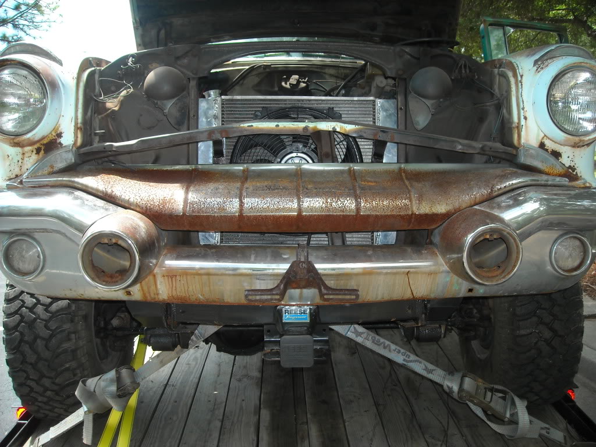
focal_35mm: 35
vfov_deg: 40.7
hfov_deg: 52.6
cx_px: 298
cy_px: 224
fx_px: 603
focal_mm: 5.7
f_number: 2.8
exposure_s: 1/184
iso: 64
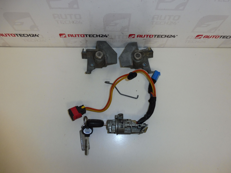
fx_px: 160
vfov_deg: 56.8
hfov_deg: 71.6
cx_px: 116
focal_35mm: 24
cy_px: 86
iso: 200
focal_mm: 4.3
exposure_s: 1/60
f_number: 3.5
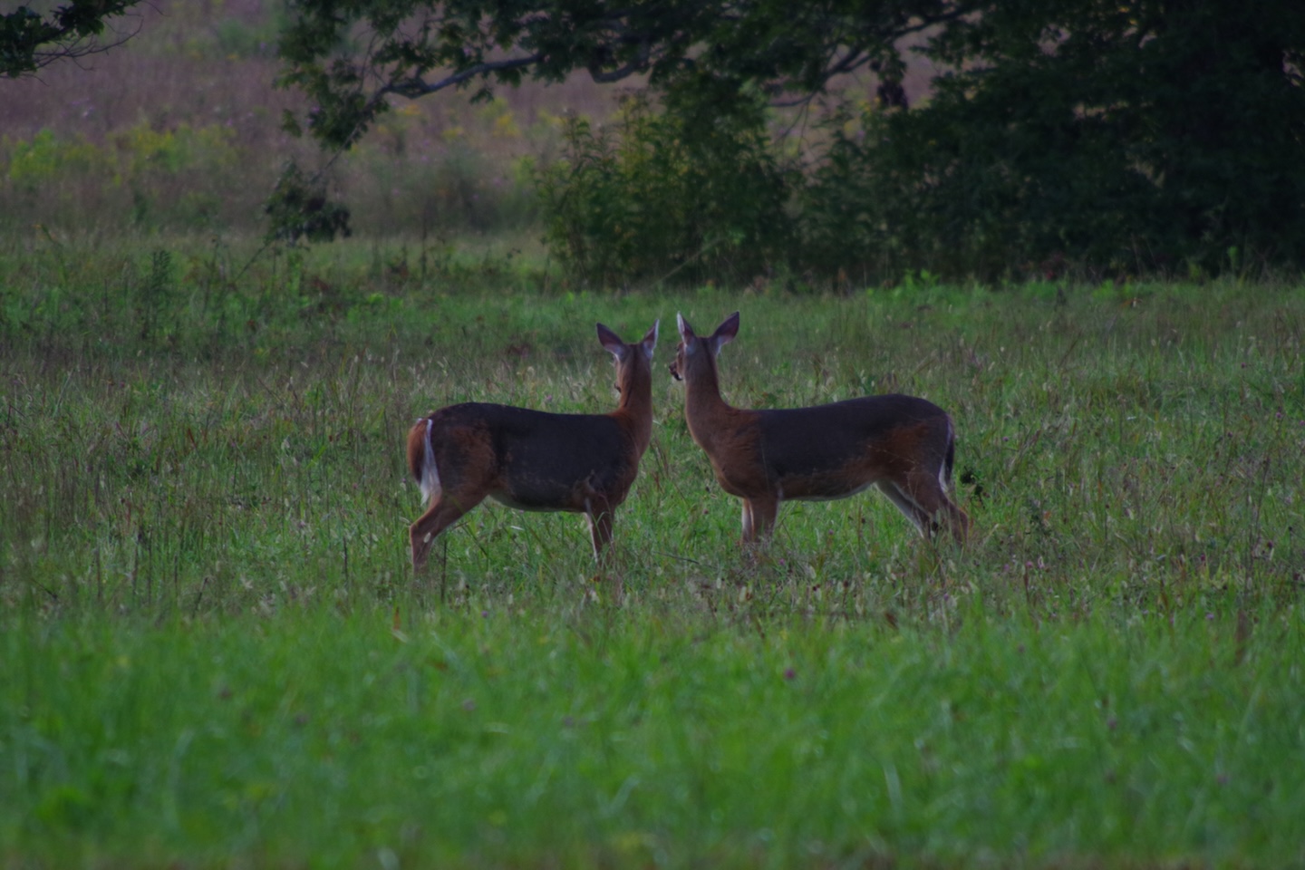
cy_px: 435
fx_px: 22836
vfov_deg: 2.2
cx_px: 652
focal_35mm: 630
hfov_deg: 3.3
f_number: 8
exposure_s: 1/40
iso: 800
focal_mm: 420
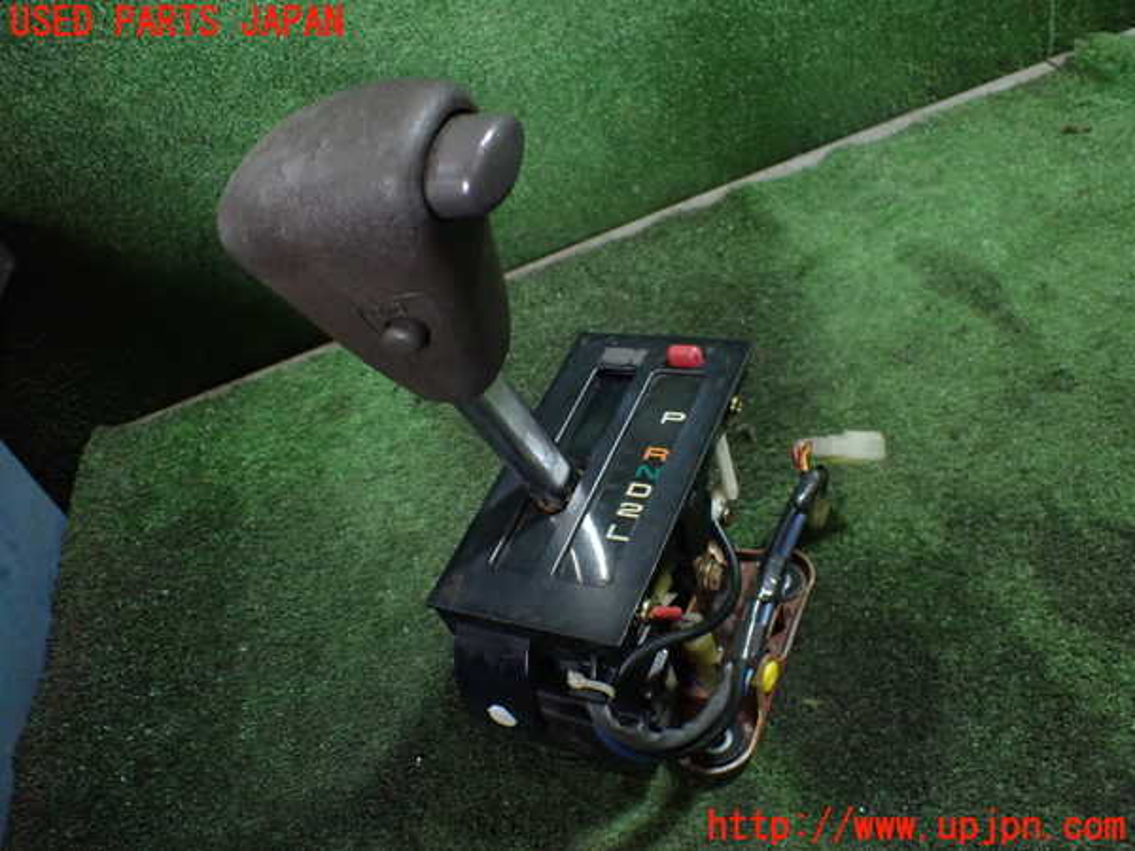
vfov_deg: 46.8
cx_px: 568
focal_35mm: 30
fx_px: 984
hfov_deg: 60.0
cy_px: 426
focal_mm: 5.4
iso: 800
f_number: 2.3
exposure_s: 1/100
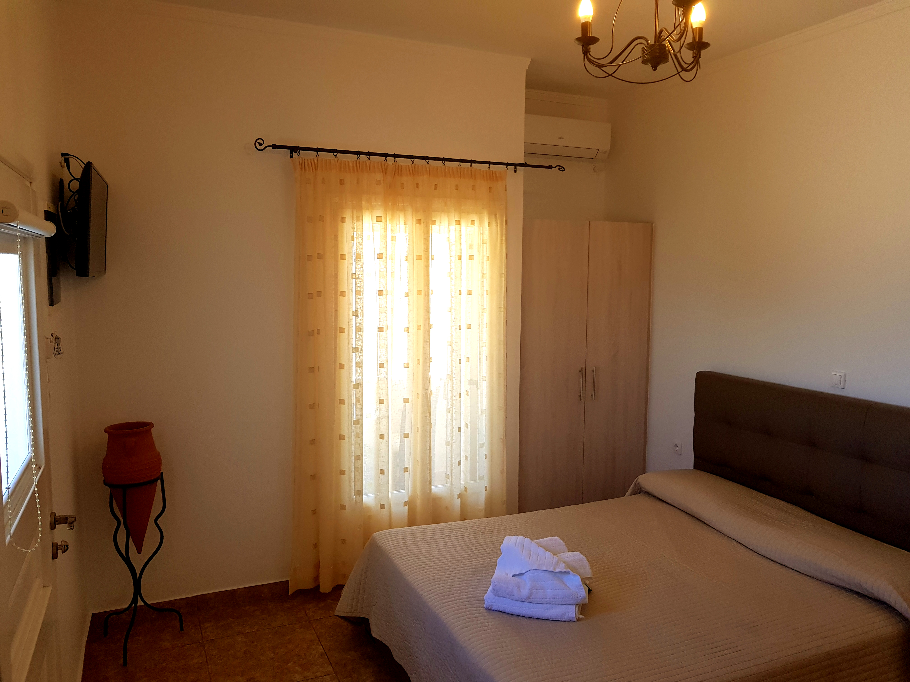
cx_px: 455
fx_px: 683
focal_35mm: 26
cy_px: 341
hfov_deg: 67.3
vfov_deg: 53.1
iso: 50
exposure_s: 1/100
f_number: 1.7
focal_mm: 4.2
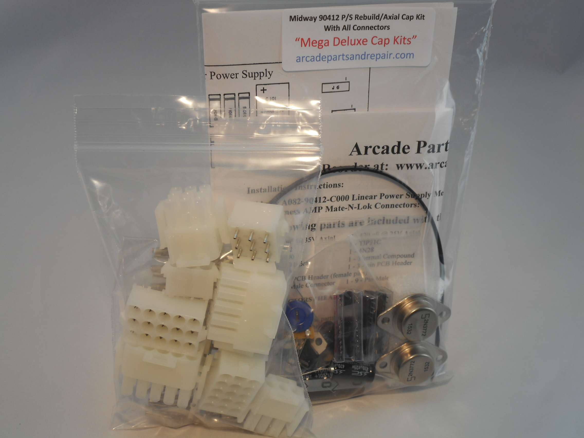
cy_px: 219
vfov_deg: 28.6
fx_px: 860
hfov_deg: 37.5
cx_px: 292
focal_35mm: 51
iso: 80
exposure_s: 1/40
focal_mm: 9.1
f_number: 4.9
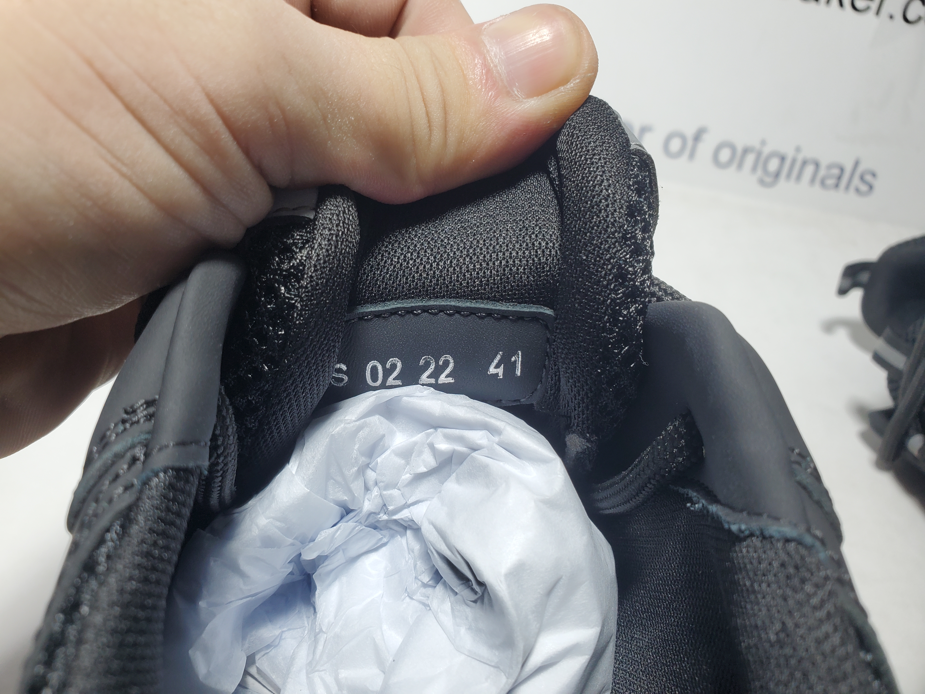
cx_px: 462
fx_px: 695
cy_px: 347
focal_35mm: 26
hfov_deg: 67.3
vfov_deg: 53.1
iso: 50
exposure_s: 1/134
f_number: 2.4
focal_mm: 4.3
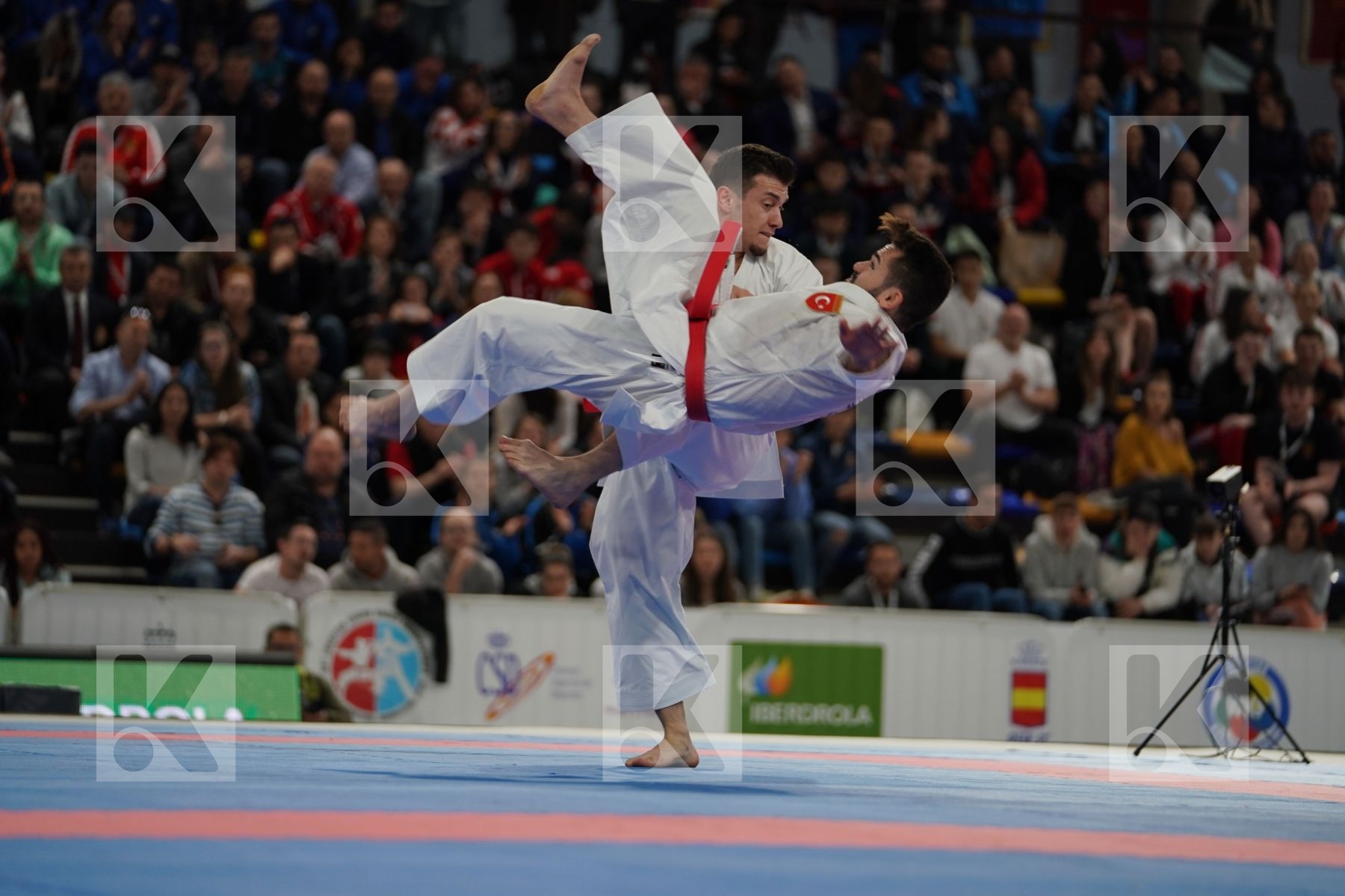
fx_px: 5828
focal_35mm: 156
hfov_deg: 13.2
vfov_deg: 8.8
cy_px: 448
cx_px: 672
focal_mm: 156
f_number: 2.8
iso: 640
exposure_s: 1/500
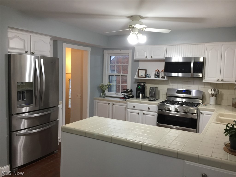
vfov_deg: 48.2
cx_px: 118
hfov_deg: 61.7
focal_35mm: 29
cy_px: 88
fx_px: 198
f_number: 2.2
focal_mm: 4.15
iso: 50
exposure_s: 1/30
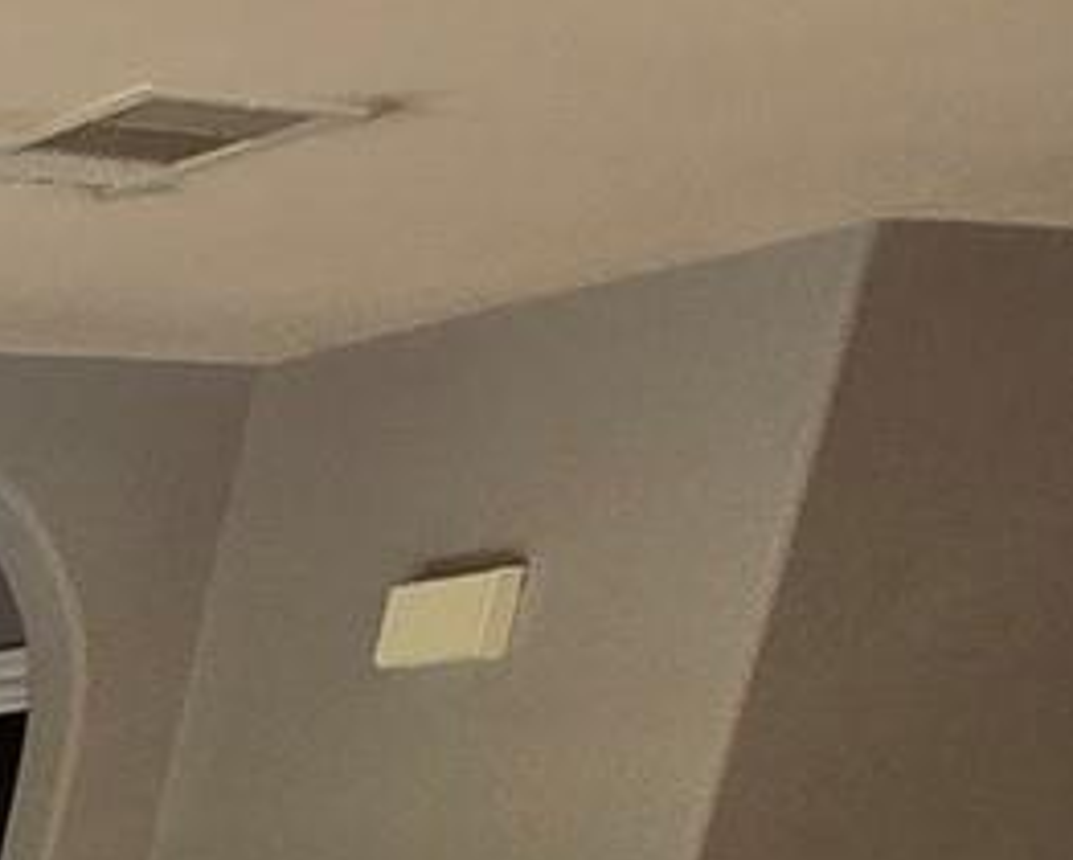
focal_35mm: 99
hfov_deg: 12.4
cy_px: 2580
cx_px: -1847
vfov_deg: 10.7
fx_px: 3146
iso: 80
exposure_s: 1/60
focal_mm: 2.2
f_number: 2.2
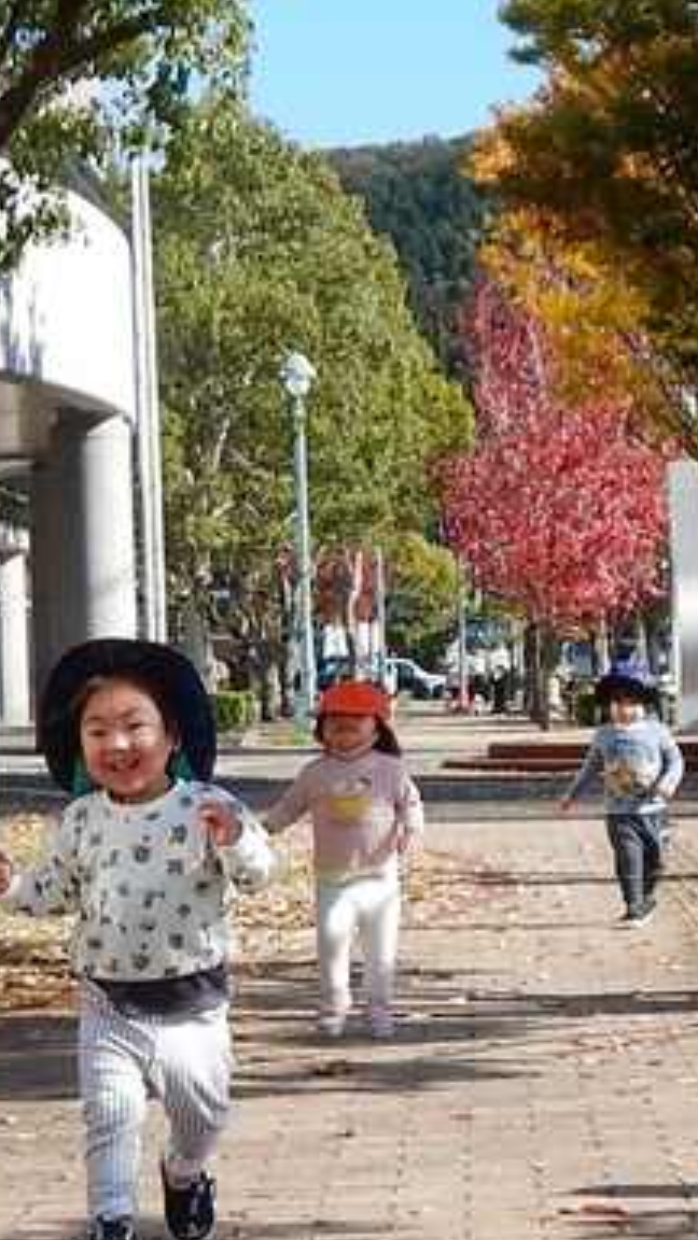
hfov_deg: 16.9
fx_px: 2237
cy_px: 664
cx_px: 848
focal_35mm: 68
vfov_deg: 31.0
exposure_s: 1/1250
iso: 125
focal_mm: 4.3
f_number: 2.8
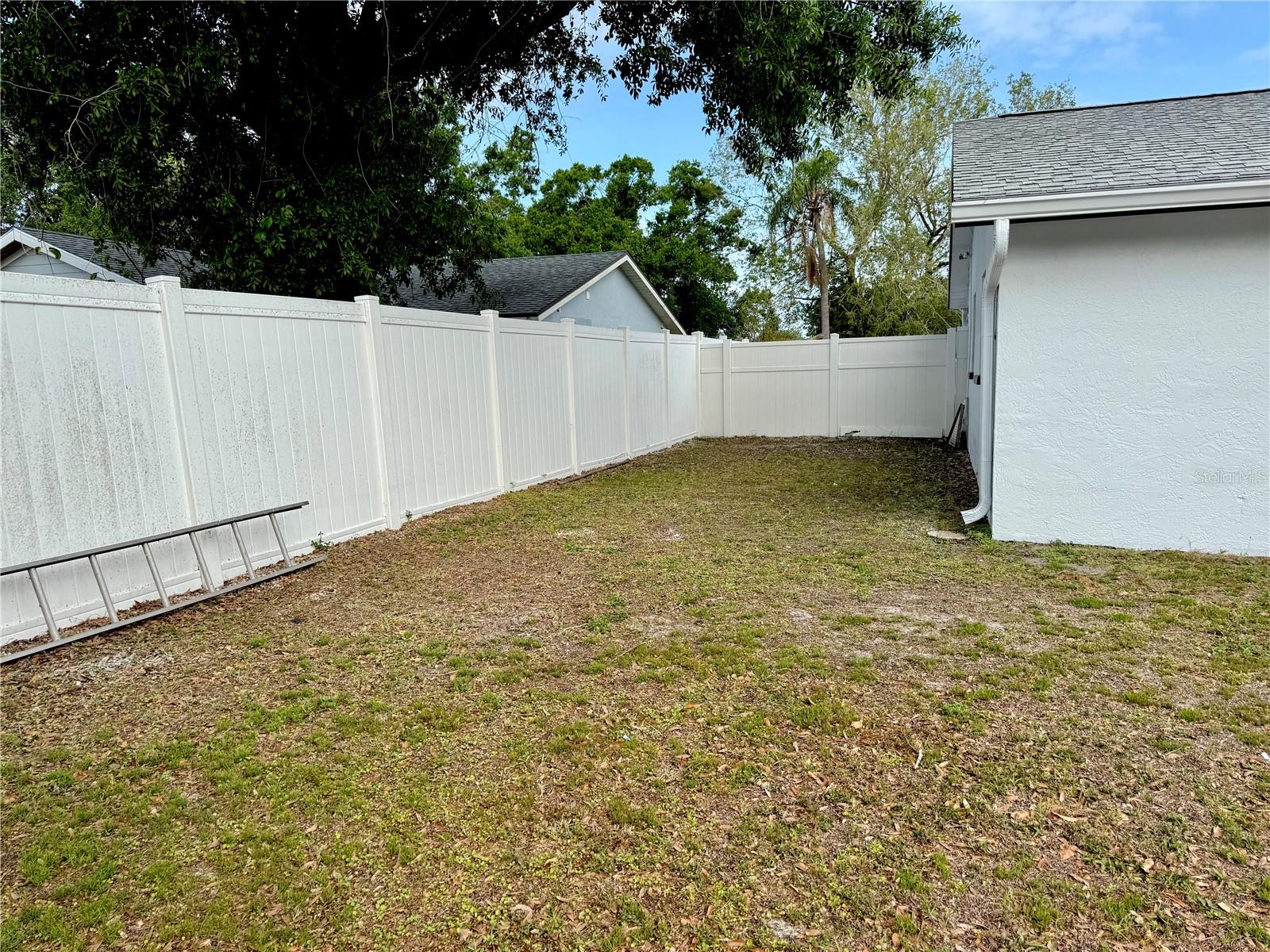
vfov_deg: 56.8
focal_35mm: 24
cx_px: 635
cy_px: 476
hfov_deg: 71.6
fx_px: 881
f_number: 1.78
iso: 80
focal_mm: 6.76
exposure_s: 1/2703
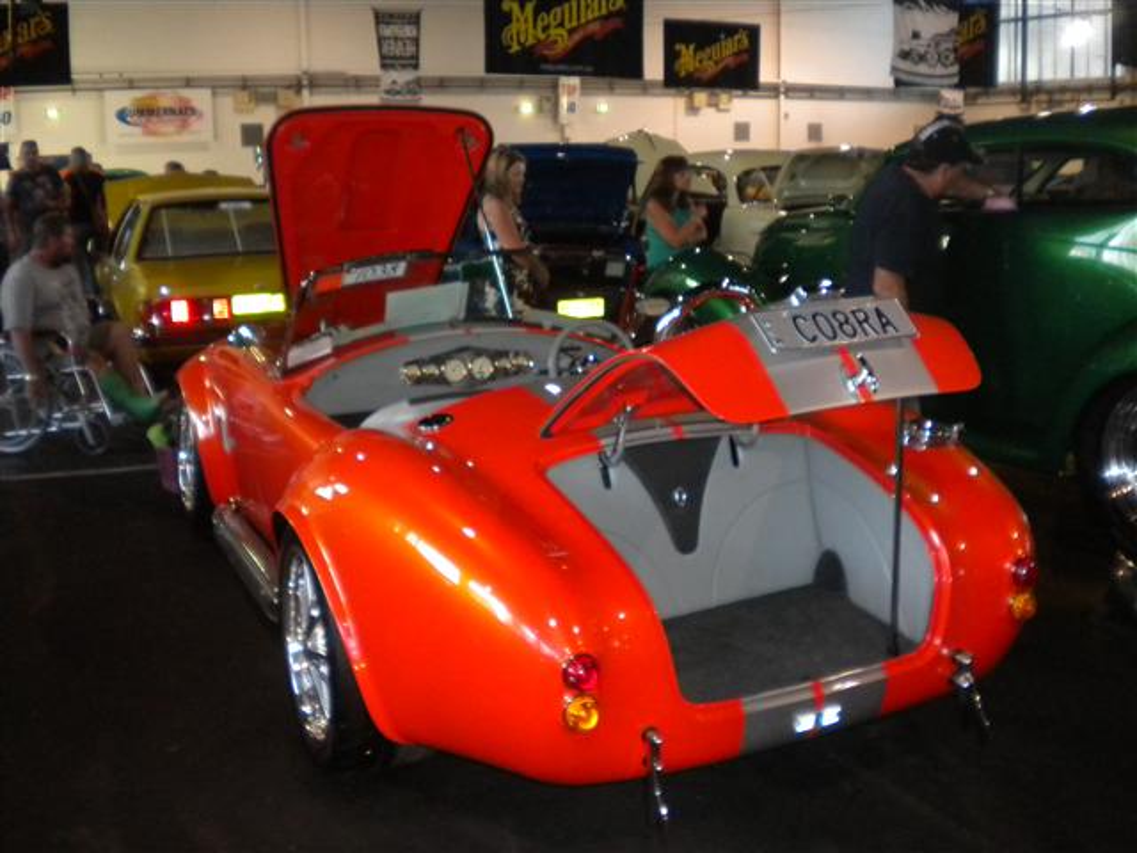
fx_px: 1150
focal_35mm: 35
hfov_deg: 52.6
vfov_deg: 40.7
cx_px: 568
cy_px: 426
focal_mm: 6.3
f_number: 3.1
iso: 400
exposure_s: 1/30
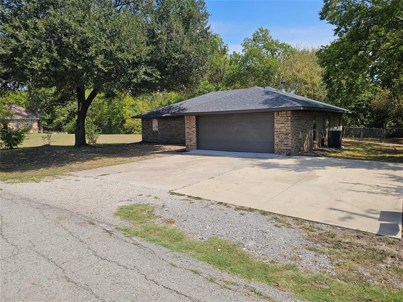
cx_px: 202
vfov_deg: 58.9
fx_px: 268
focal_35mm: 23
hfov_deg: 73.9
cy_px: 151
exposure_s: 1/890
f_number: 1.7
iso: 10
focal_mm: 6.3
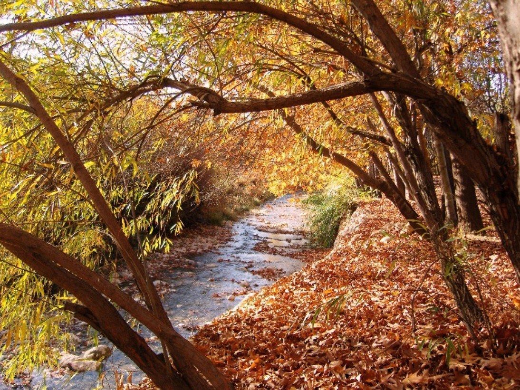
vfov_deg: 41.8
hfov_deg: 53.9
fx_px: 511
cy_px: 195
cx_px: 260
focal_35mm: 34
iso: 80
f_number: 2.8
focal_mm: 7.3
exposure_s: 1/400
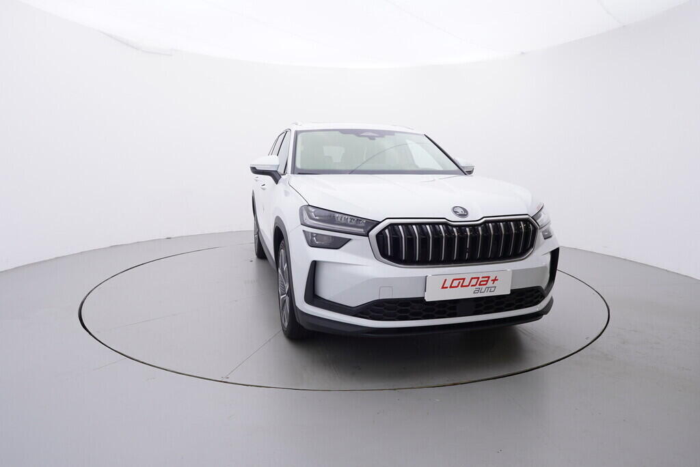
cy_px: 234
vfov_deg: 56.2
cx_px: 350
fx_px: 438
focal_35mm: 22
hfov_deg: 77.3
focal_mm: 15
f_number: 5
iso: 200
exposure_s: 1/80
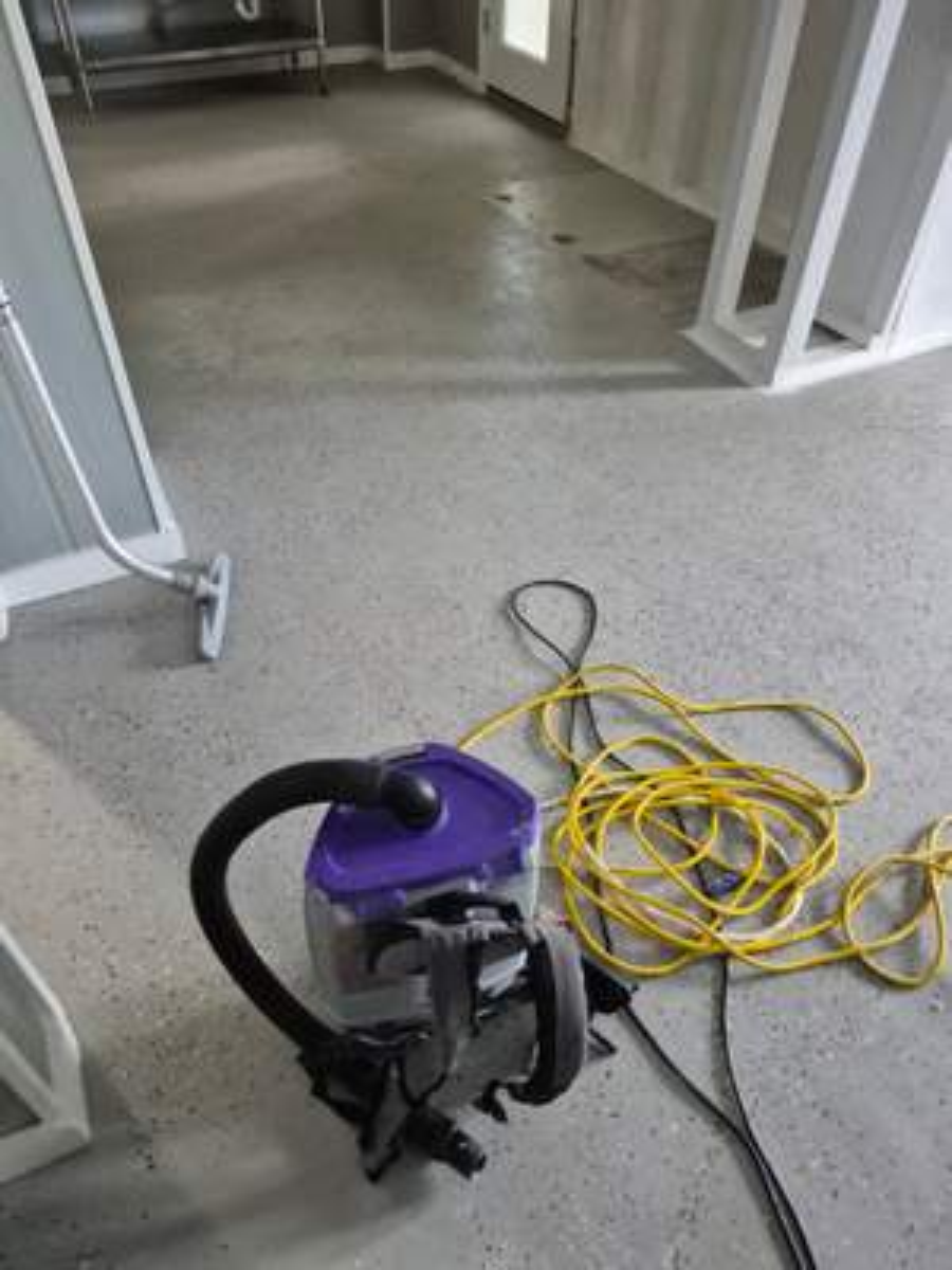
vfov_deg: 73.9
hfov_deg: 58.9
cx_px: 476
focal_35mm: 23
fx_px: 843
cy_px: 635
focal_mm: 5.4
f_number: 1.8
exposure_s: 1/120
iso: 1000
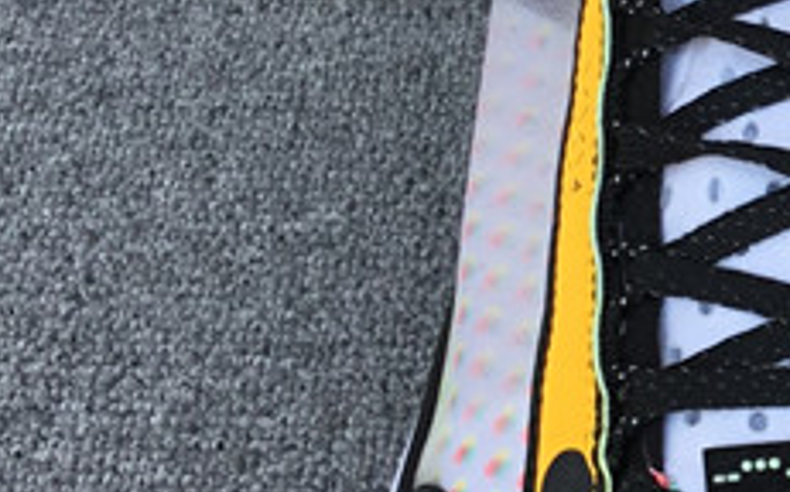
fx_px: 2754
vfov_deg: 10.2
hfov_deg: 15.5
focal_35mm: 128
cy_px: 214
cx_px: 1043
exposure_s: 1/278
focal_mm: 3.3
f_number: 2.4
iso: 25
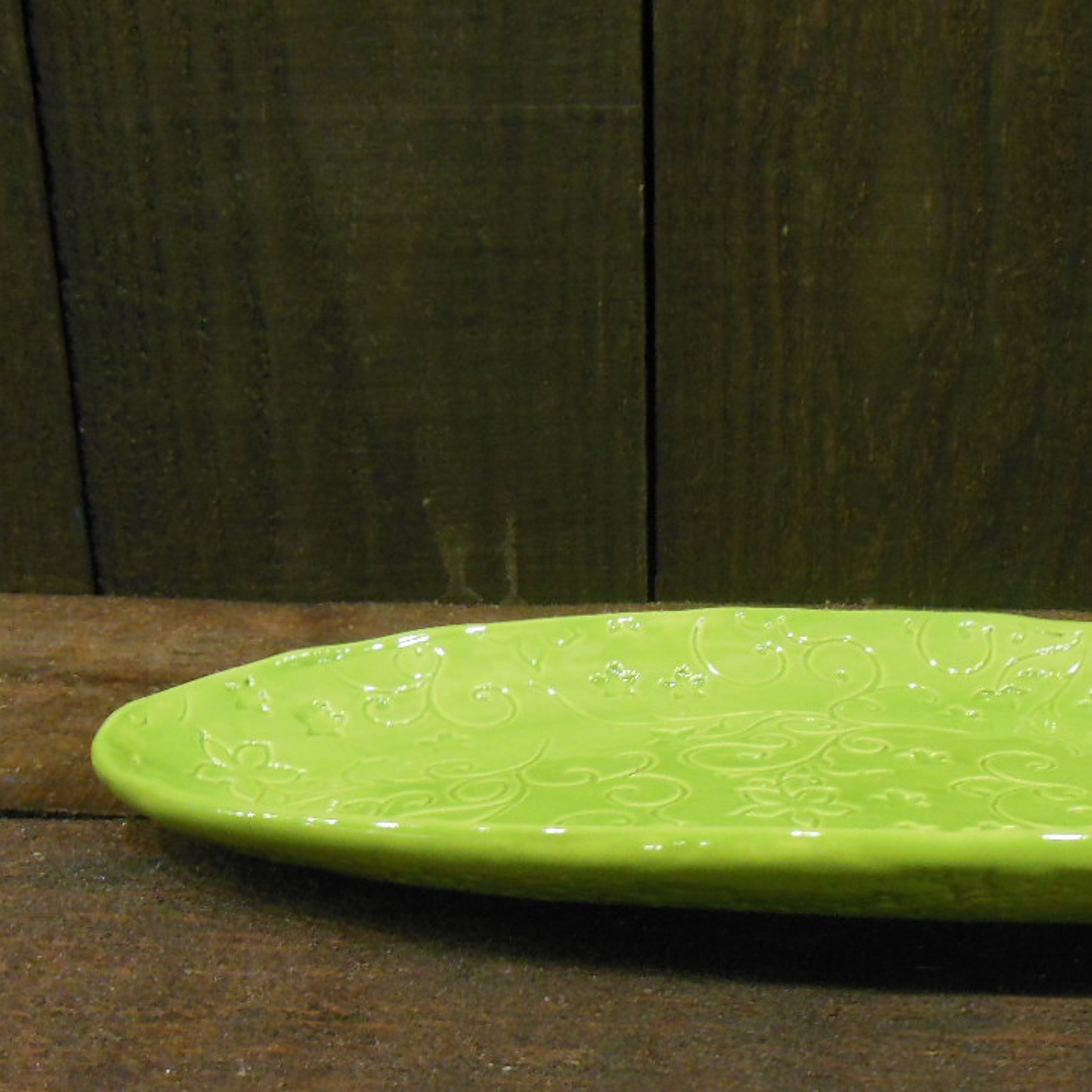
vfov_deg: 33.9
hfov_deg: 34.2
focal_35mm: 49
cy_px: 827
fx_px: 1749
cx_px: 770
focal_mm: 4.5
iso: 400
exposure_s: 1/13
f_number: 3.2
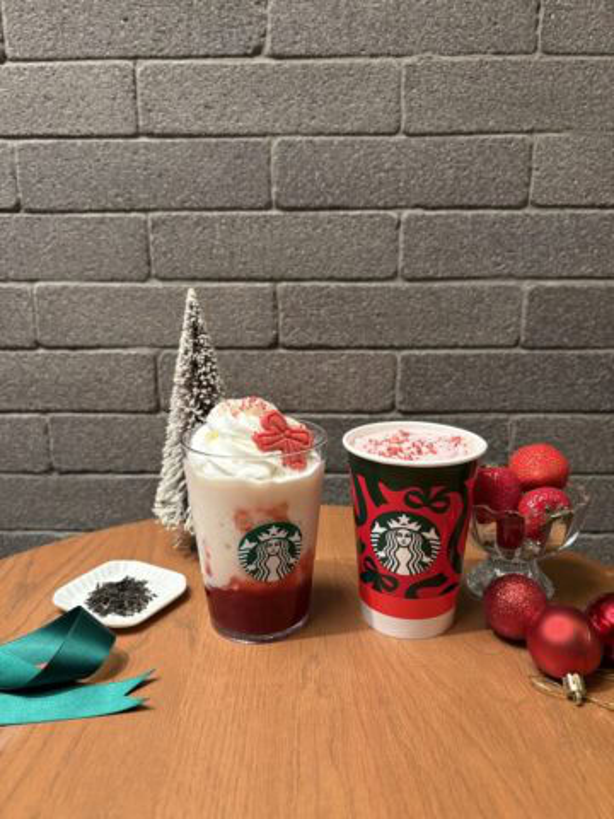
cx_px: 307
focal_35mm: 26
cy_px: 410
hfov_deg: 53.1
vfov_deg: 67.3
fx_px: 615
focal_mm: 6
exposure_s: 1/60
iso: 250
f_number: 1.6
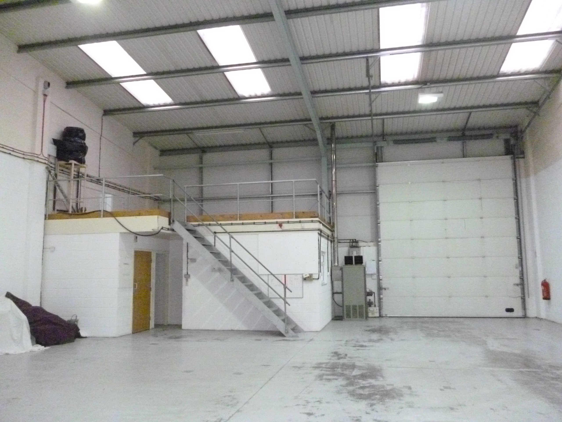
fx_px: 455
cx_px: 281
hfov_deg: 63.4
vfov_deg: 49.7
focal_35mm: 28
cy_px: 211
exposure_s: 1/60
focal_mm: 5
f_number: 3.1
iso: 1250
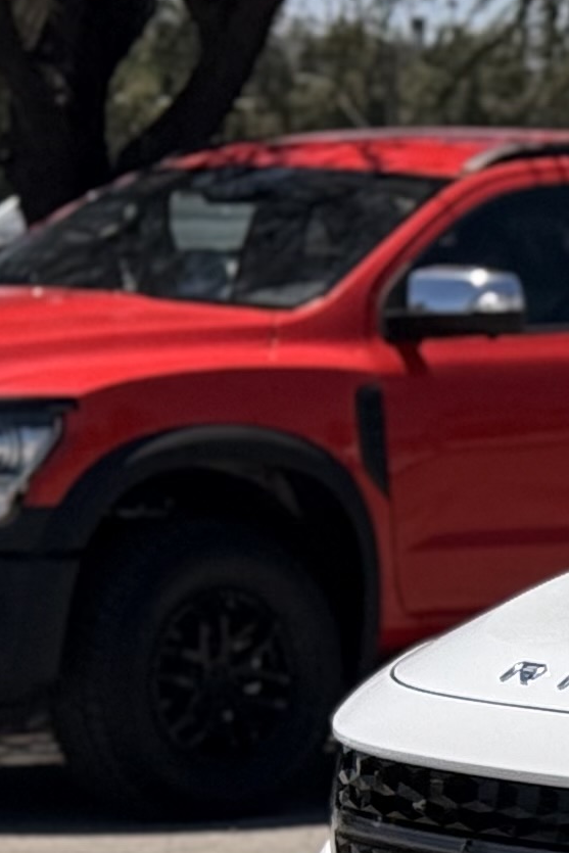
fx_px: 5711
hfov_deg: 5.3
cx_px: 1926
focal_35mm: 241
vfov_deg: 8.5
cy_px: 1023
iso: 100
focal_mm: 6.76
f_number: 1.78
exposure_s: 1/9901
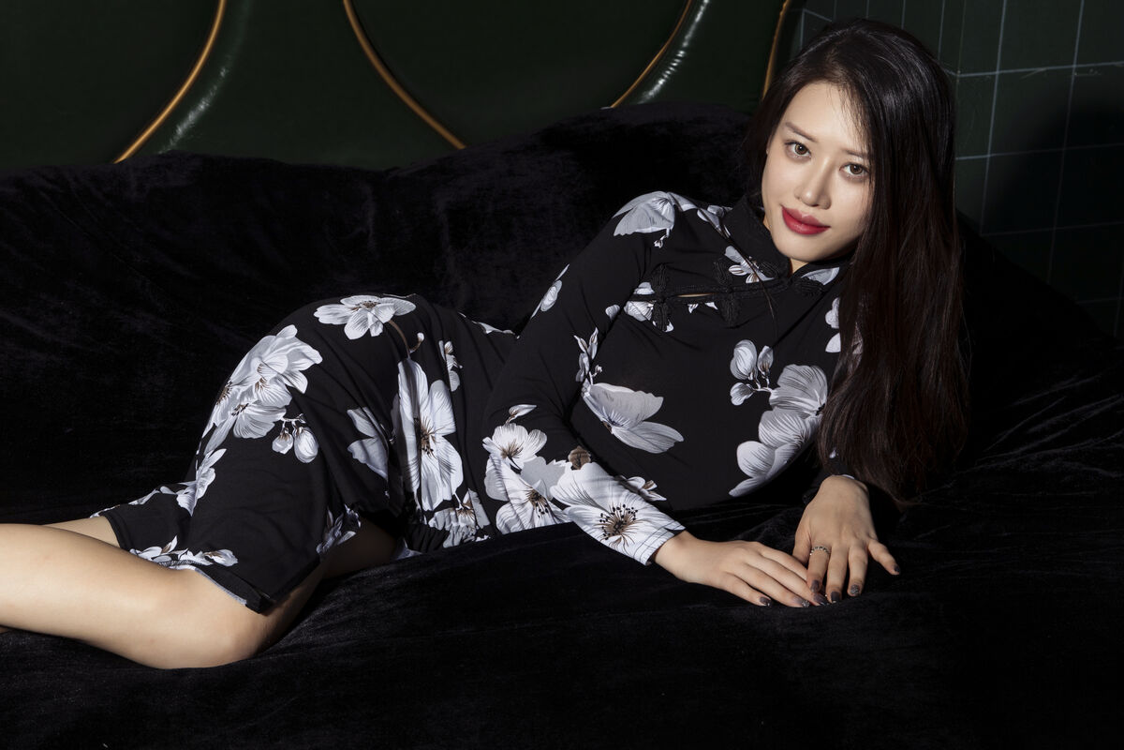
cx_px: 562
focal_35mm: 49
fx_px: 1530
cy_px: 375
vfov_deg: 27.5
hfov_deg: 40.3
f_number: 10
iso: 160
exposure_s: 1/160
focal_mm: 50
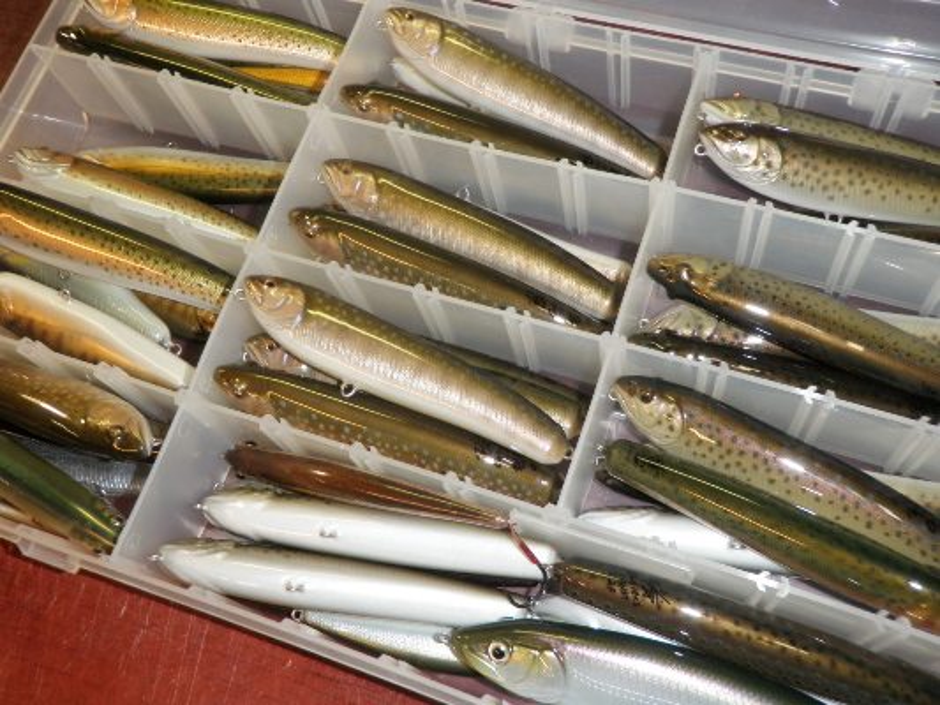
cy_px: 352
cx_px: 470
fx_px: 978
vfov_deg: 39.7
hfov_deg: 51.3
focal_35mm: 36
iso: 100
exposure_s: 1/40
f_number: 4.1
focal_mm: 6.53
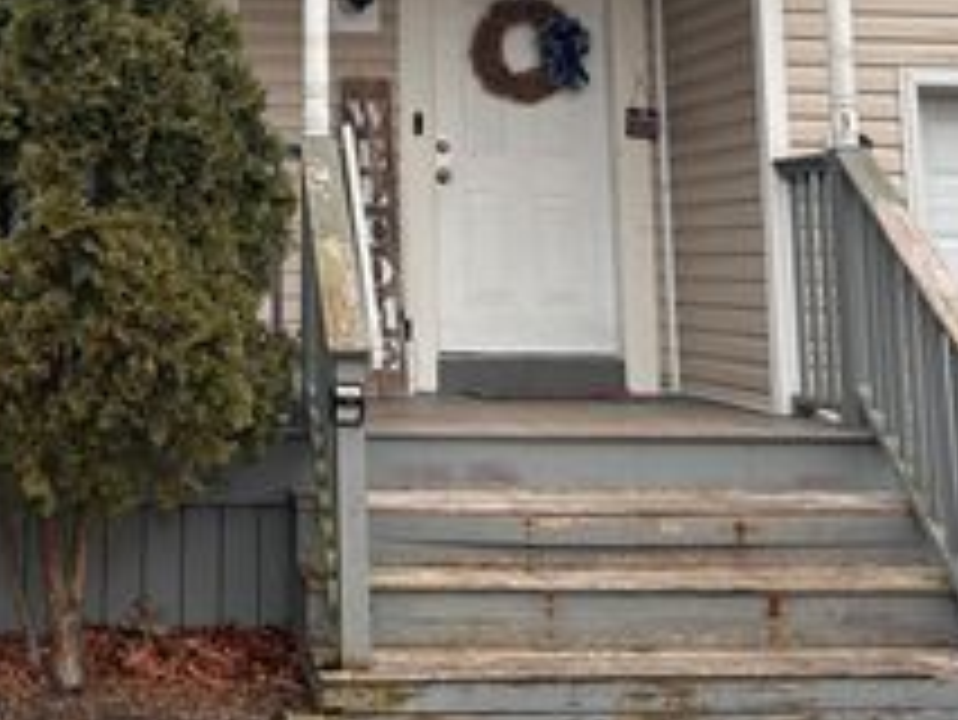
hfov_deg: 30.9
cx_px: 202
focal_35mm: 61
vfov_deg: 22.6
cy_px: -79
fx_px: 1689
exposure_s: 1/170
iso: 40
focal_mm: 5.7
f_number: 1.5
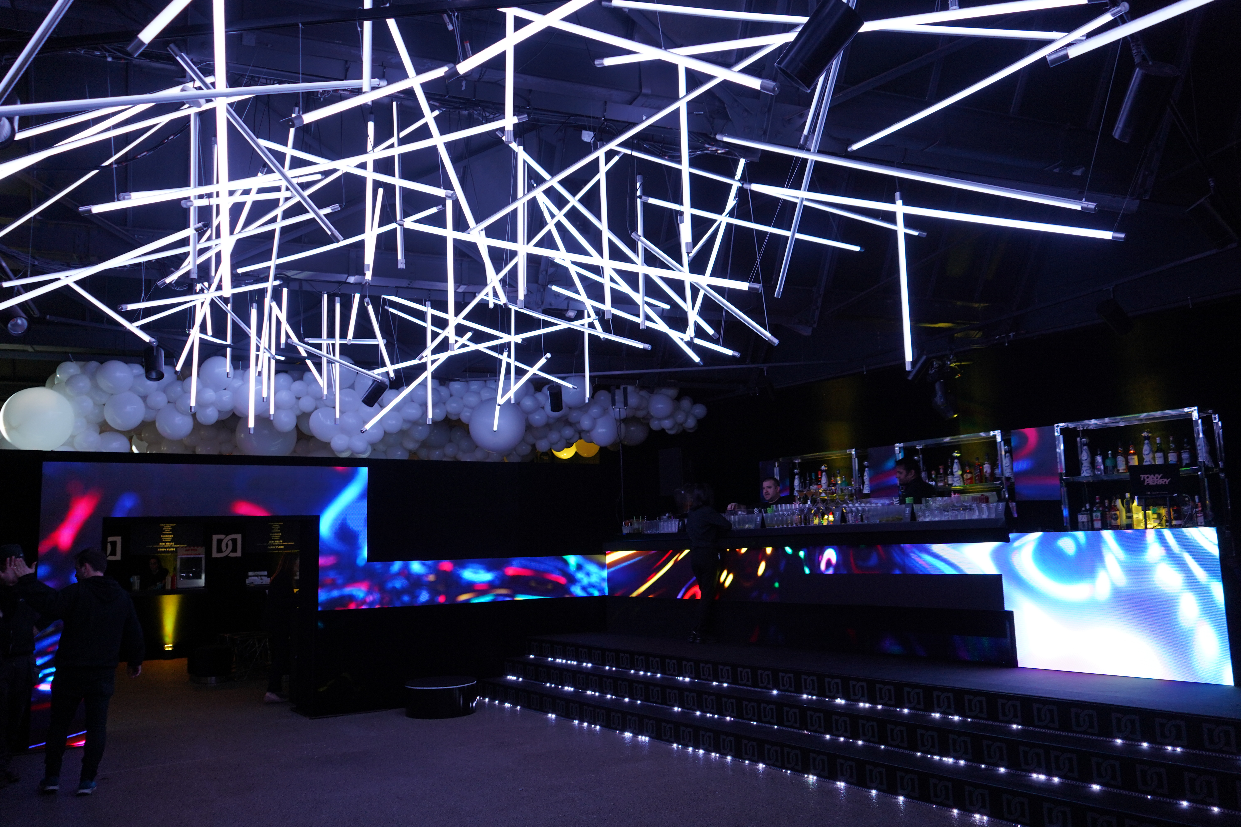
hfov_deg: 65.5
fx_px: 965
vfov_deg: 46.4
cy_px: 414
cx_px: 620
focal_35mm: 28
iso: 500
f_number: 4
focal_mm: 28
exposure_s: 1/60
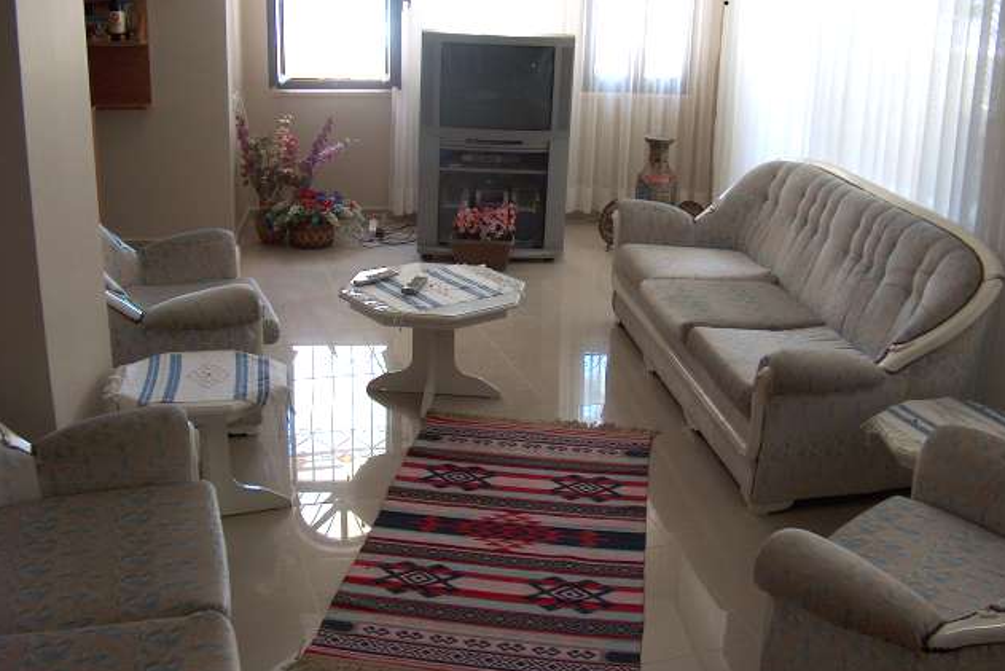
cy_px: 353
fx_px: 1089
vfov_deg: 34.2
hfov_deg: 49.5
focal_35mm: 39
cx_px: 503
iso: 200
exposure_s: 1/54.4
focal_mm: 7.6
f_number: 2.8
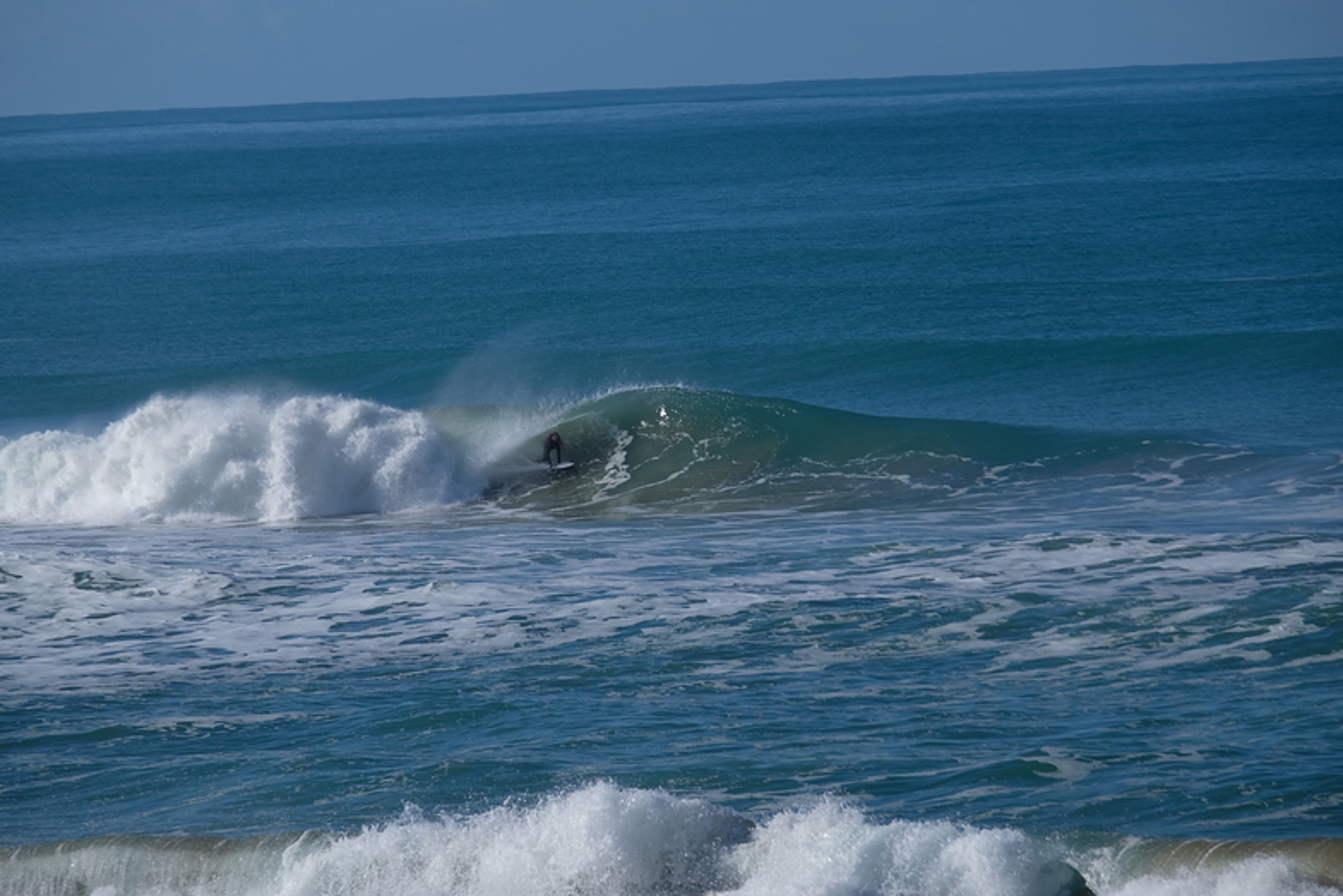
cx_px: 672
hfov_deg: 6.0
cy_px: 448
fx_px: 12872
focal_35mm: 345
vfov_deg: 4.0
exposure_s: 1/1600
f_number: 6.7
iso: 250
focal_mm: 230
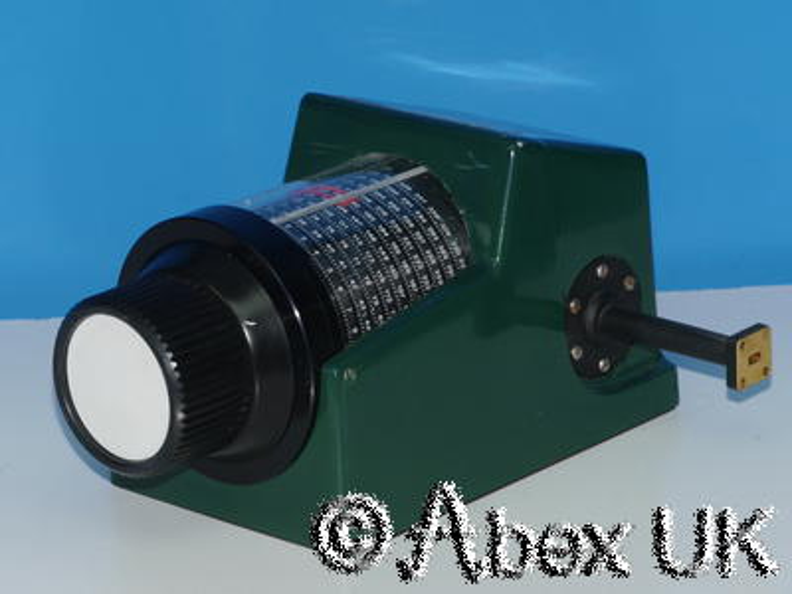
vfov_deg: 8.8
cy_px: 297
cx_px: 396
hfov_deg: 11.8
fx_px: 3844
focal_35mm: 168
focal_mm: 84
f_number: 11
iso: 400
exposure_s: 1/60
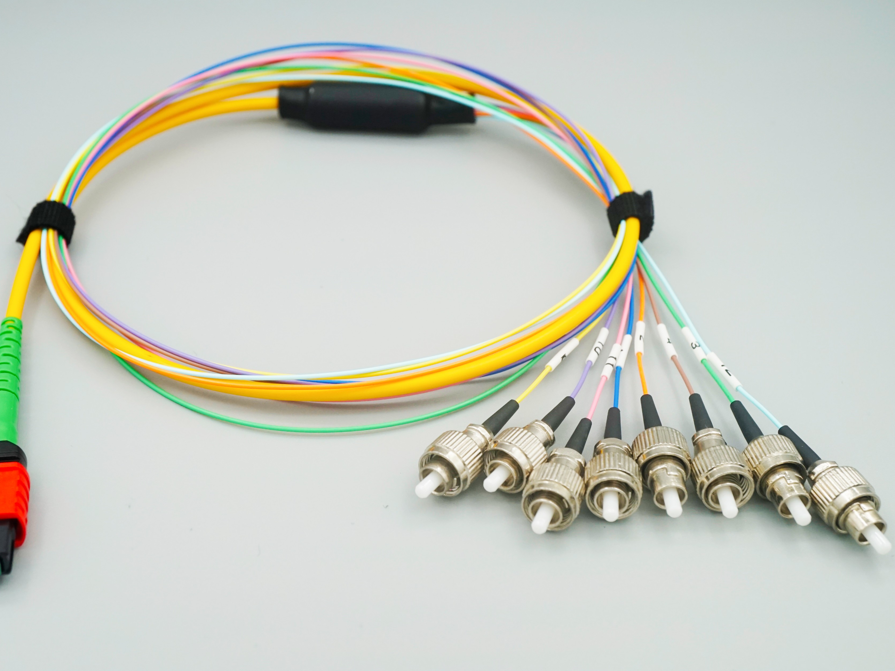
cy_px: 336
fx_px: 1267
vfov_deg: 29.7
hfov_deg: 38.9
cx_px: 405
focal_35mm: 49
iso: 500
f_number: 8
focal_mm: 30
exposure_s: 1/500
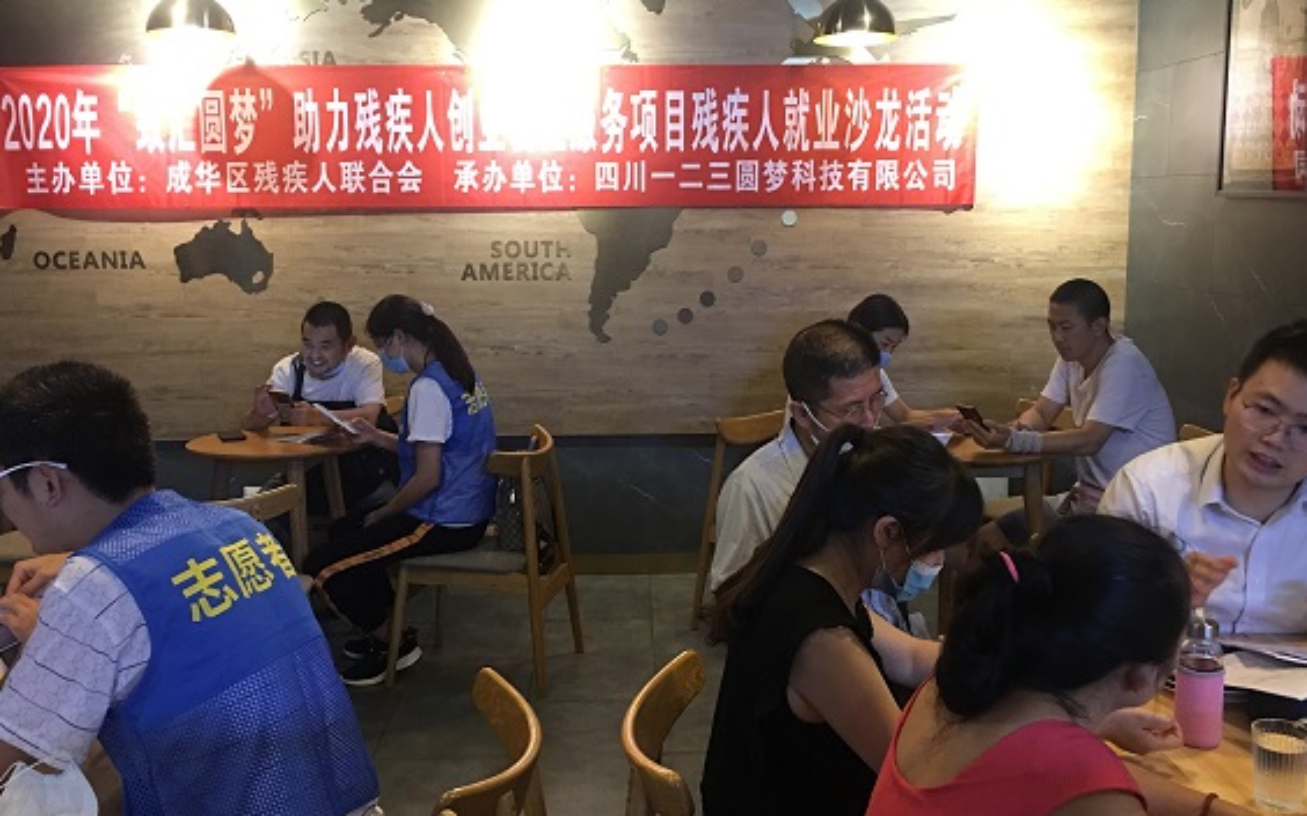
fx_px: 1282
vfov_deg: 35.3
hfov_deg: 54.0
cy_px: 411
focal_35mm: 36
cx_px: 658
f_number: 2.2
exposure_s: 1/8
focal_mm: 4.15
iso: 100
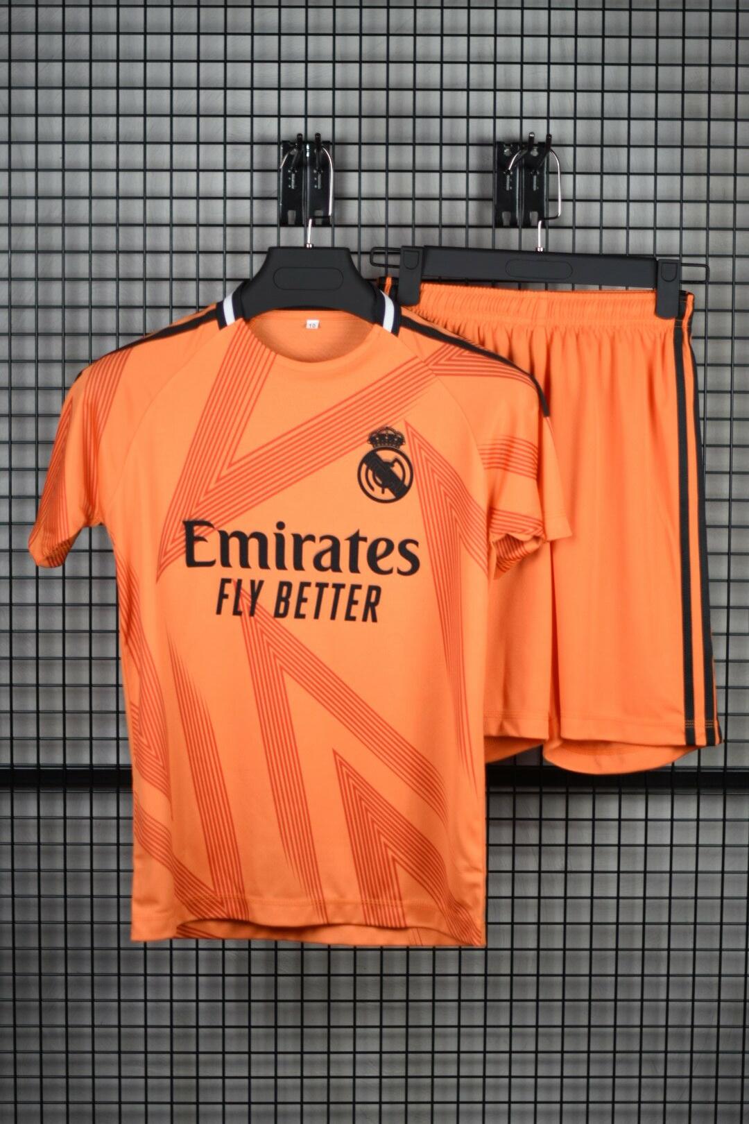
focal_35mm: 75
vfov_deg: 27.0
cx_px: 374
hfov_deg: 18.2
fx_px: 2340
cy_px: 562
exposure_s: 1/100
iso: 100
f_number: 1.4
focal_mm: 50
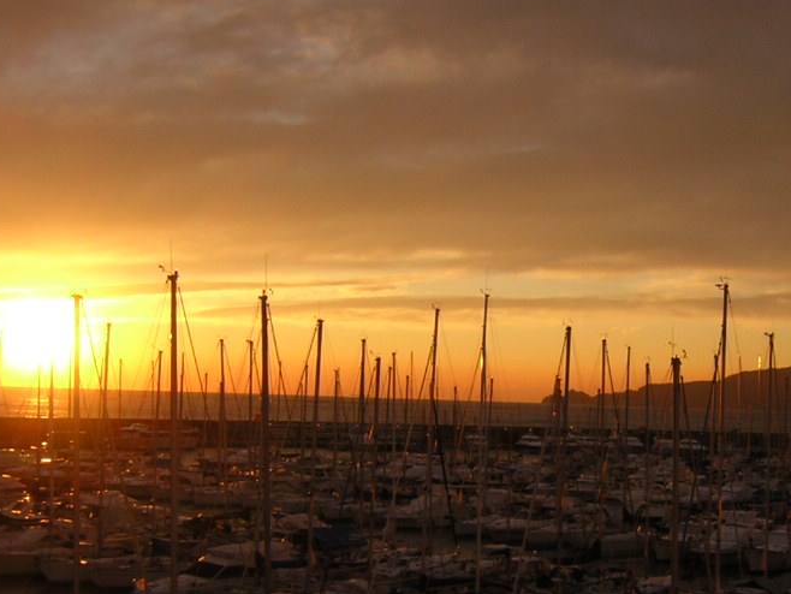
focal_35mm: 56
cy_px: 404
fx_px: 1280
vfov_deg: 26.0
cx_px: 522
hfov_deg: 34.1
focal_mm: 4.7
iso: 100
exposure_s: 1/187
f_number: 5.2
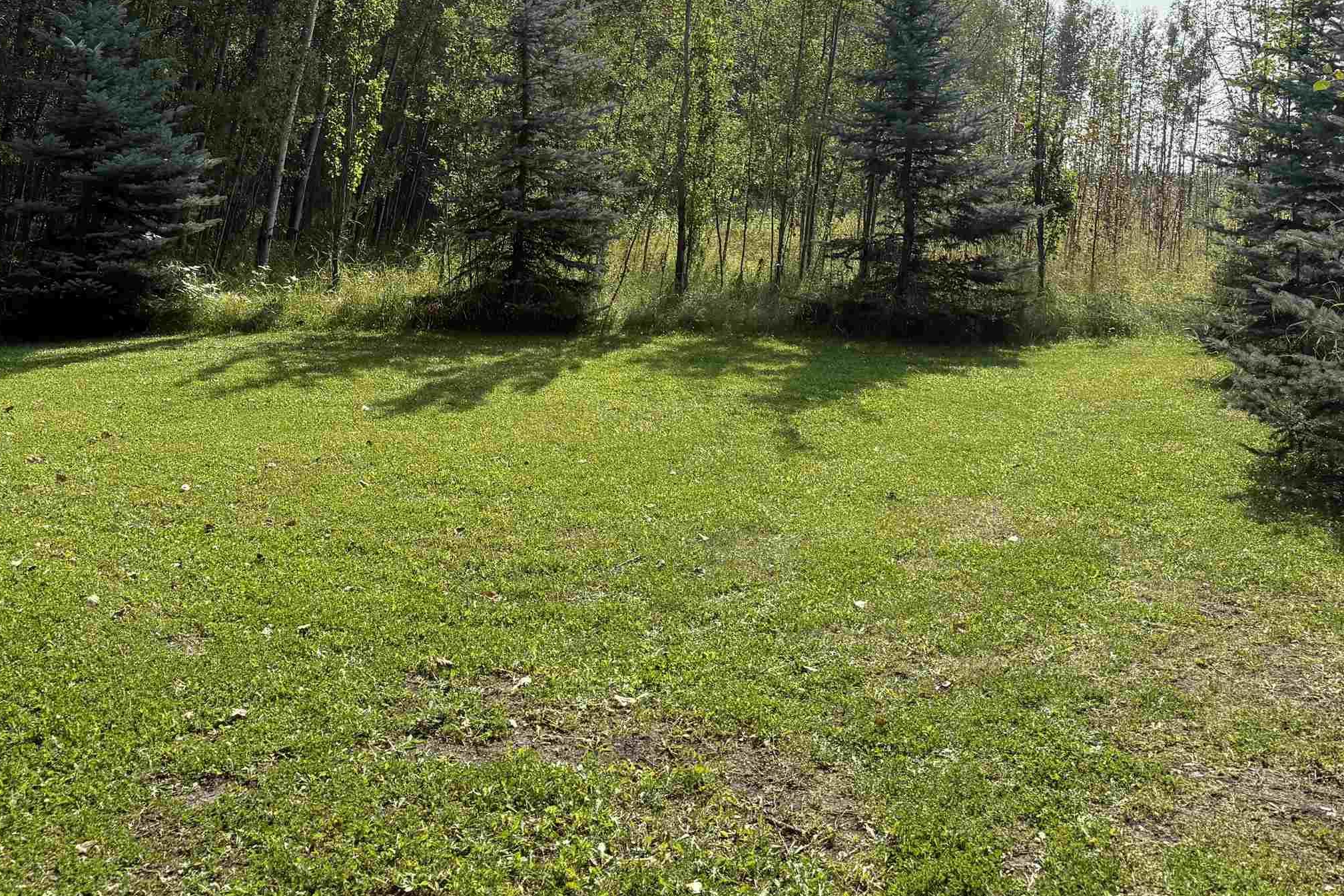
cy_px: 165
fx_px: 1418
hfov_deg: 50.4
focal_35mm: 38
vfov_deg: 33.9
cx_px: 545
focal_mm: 6.76
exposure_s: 1/3584
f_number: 1.78
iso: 100
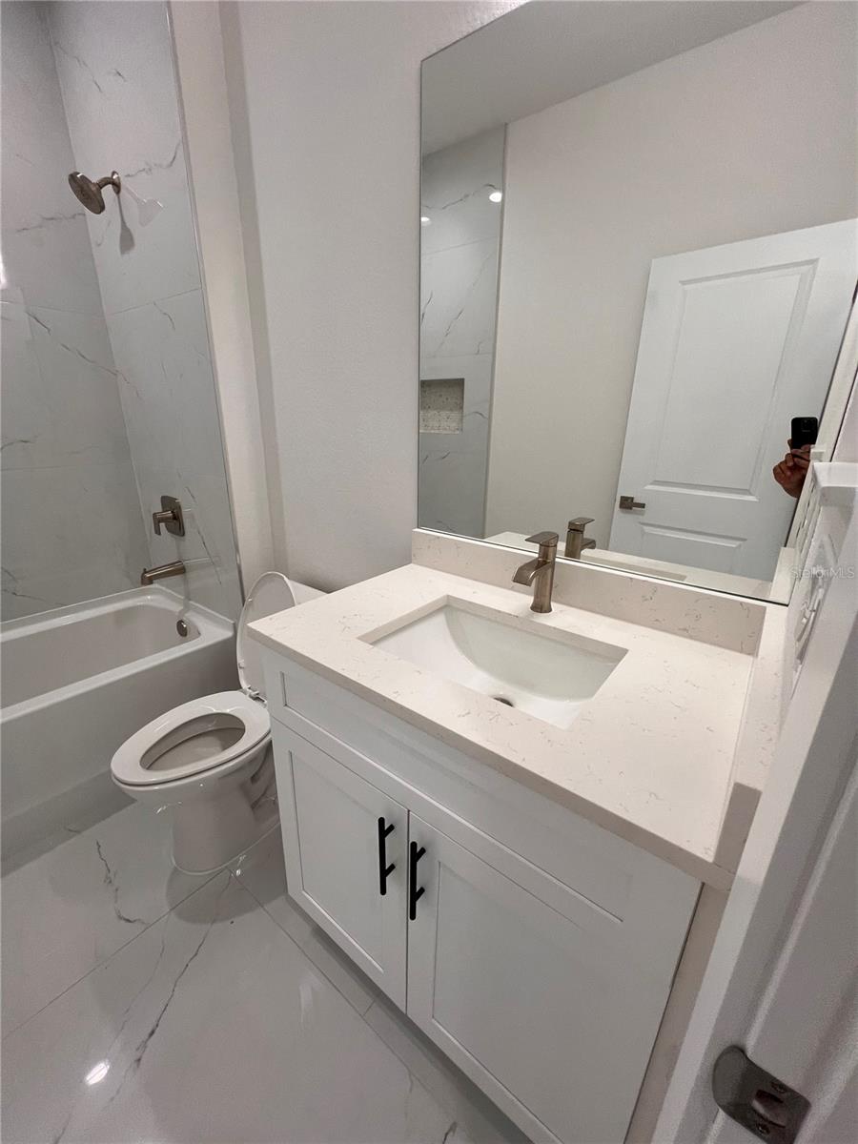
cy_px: 572
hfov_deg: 89.9
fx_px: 430
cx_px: 429
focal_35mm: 13
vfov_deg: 106.2
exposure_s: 1/120
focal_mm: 1.57
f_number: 1.8
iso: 80
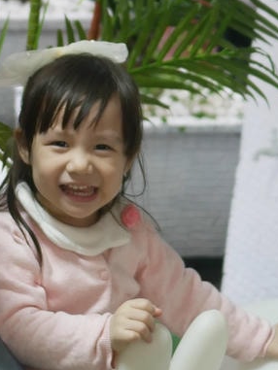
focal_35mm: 168
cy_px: 216
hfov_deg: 8.8
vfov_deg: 11.8
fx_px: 1798
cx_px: 3
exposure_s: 1/60
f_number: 1.7
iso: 400
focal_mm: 20
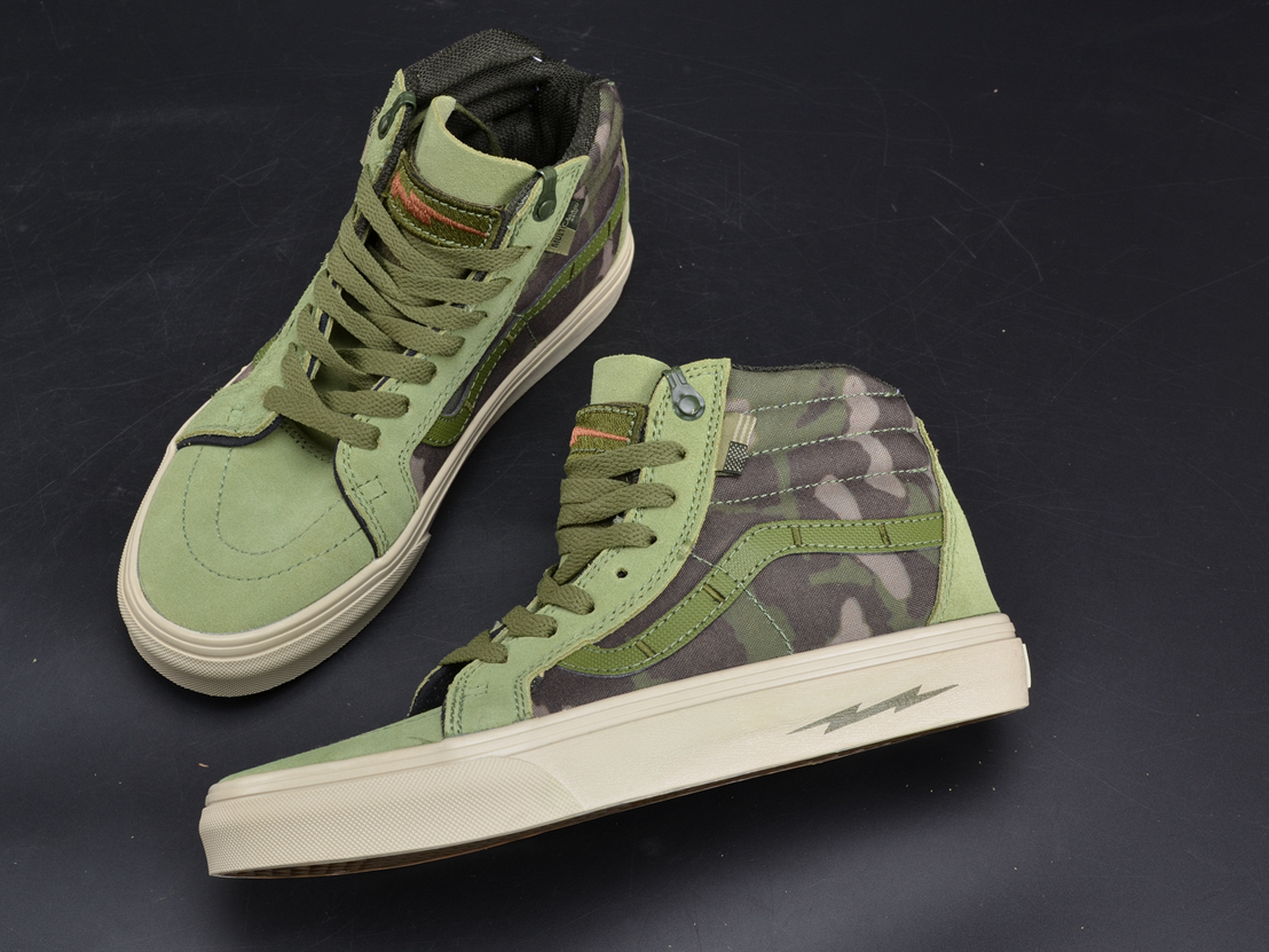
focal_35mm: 52
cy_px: 471
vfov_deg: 28.3
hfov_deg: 37.1
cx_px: 574
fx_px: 1890
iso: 125
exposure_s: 1/125
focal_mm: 31
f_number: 10
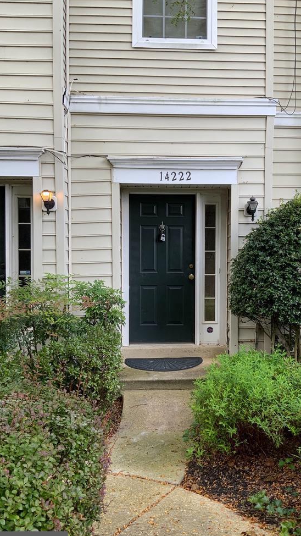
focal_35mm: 35
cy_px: 266
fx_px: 497
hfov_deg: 33.5
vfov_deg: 56.6
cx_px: 194
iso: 16
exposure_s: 1/122
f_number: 1.8
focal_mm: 3
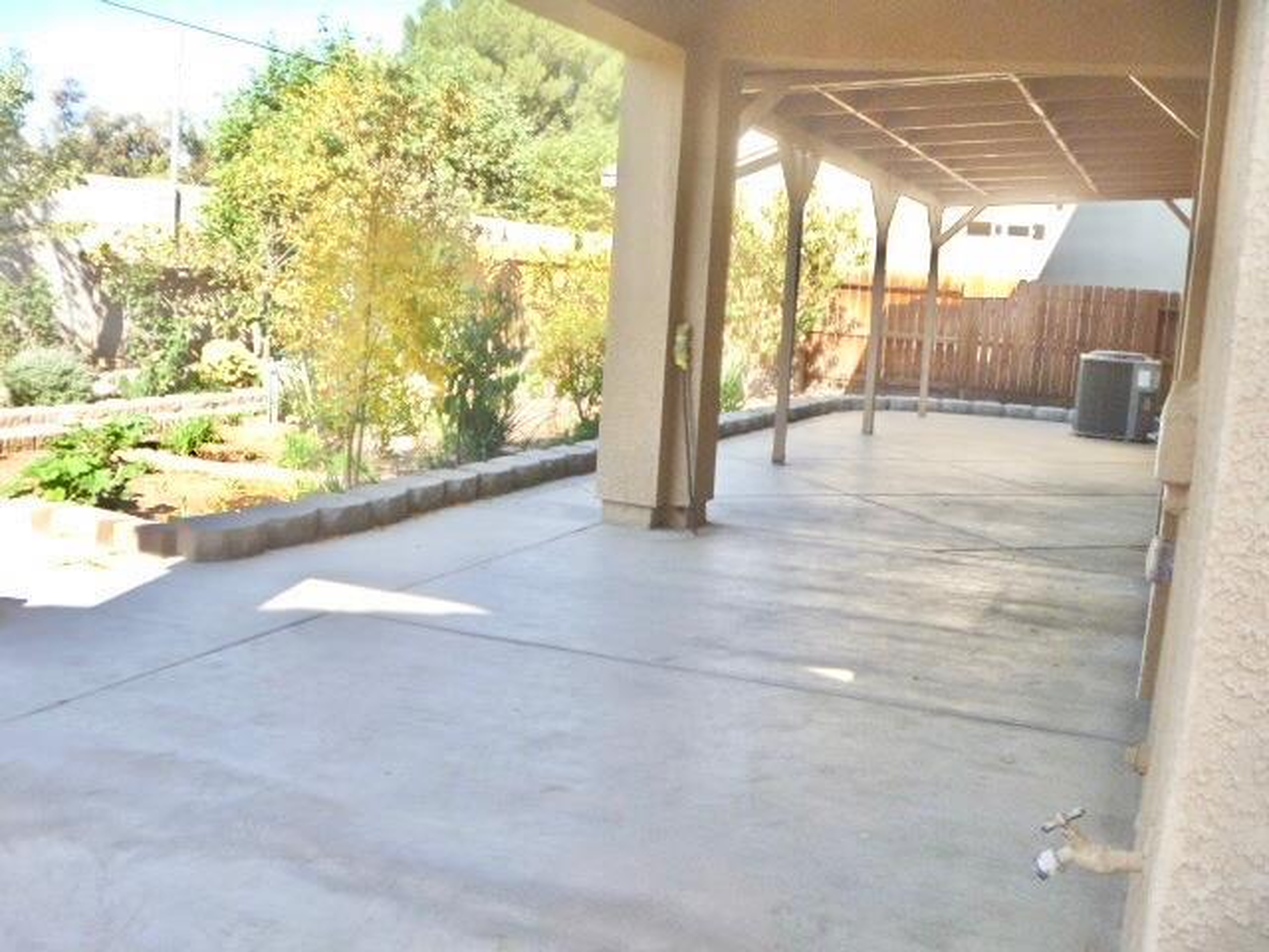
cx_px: 634
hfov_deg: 52.6
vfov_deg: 40.7
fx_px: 1283
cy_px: 476
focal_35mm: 35
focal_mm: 6.3
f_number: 3.5
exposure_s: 1/250
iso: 125
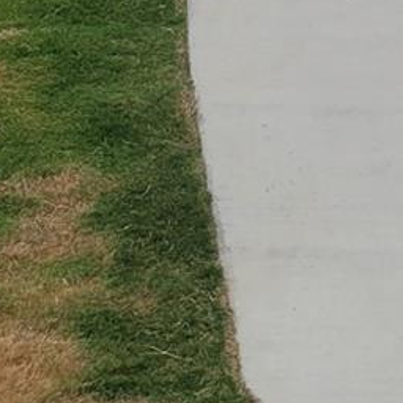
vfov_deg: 11.3
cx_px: 409
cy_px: -438
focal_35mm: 138
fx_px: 1818
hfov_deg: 12.5
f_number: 1.8
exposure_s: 1/3956
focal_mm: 5.4
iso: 40
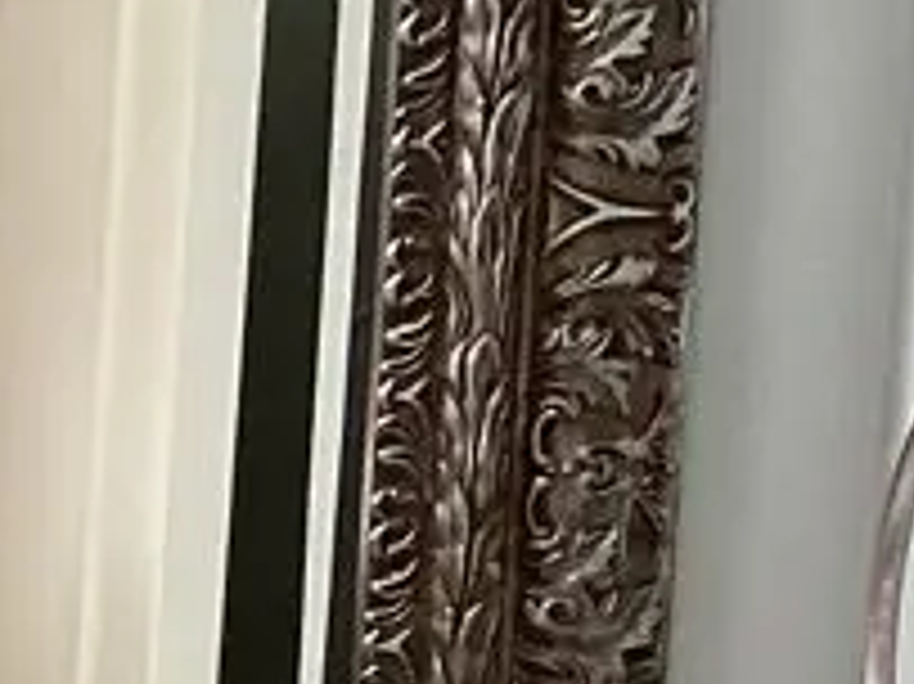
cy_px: 1562
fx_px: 4829
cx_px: -1387
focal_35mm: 183
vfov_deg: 7.6
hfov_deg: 9.5
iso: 80
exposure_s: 1/60
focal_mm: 3.3
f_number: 2.4
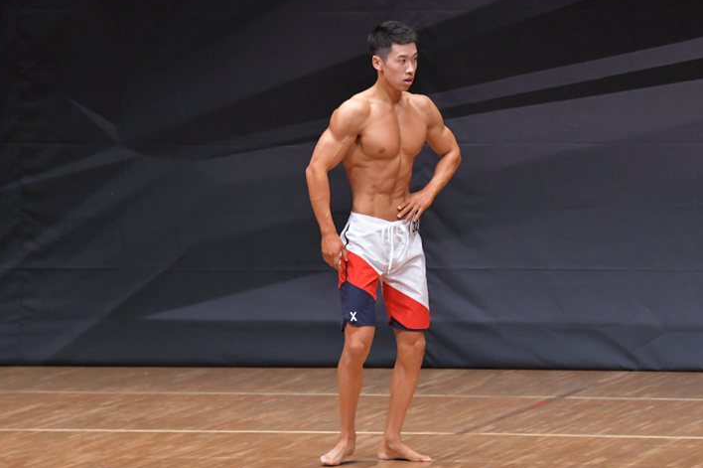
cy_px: 244
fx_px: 6088
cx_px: 361
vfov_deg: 4.4
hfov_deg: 6.6
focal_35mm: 312
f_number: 5.6
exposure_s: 1/400
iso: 6400
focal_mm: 190
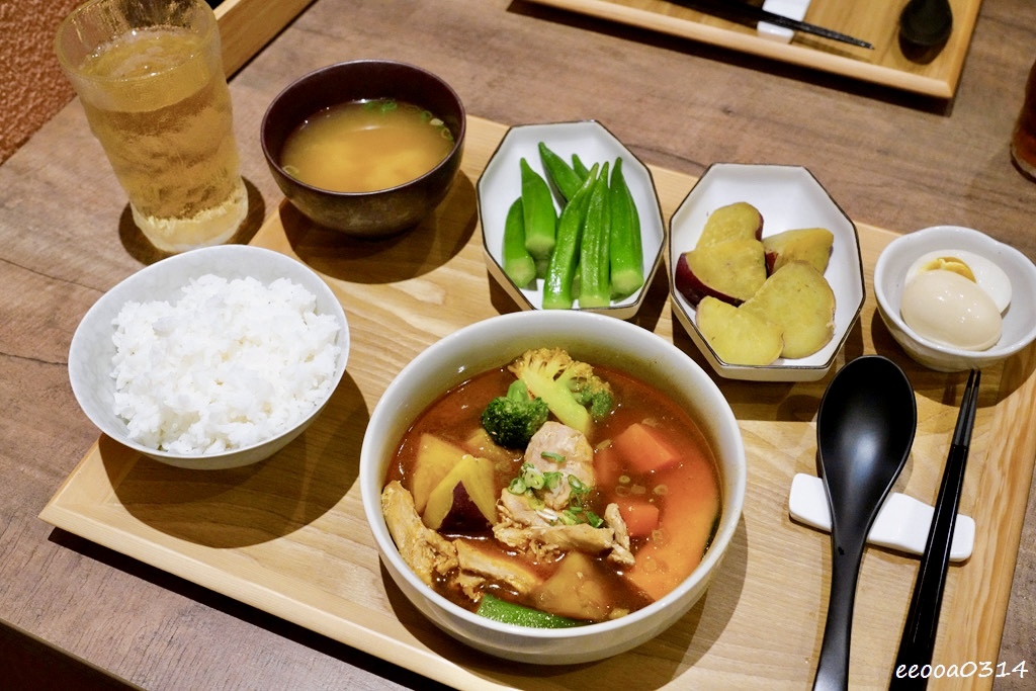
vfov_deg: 33.4
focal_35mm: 40
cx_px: 518
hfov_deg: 48.5
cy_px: 346
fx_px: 1151
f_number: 8
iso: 6400
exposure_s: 1/250
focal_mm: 40
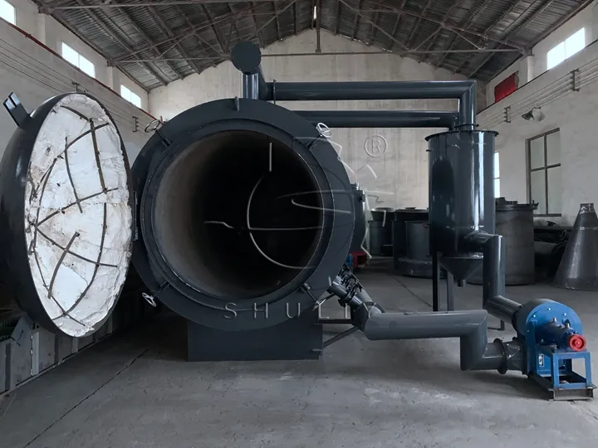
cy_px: 224
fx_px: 449
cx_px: 299
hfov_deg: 67.3
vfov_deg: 53.1
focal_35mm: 26
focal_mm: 4.25
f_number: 1.8
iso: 800
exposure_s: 1/25
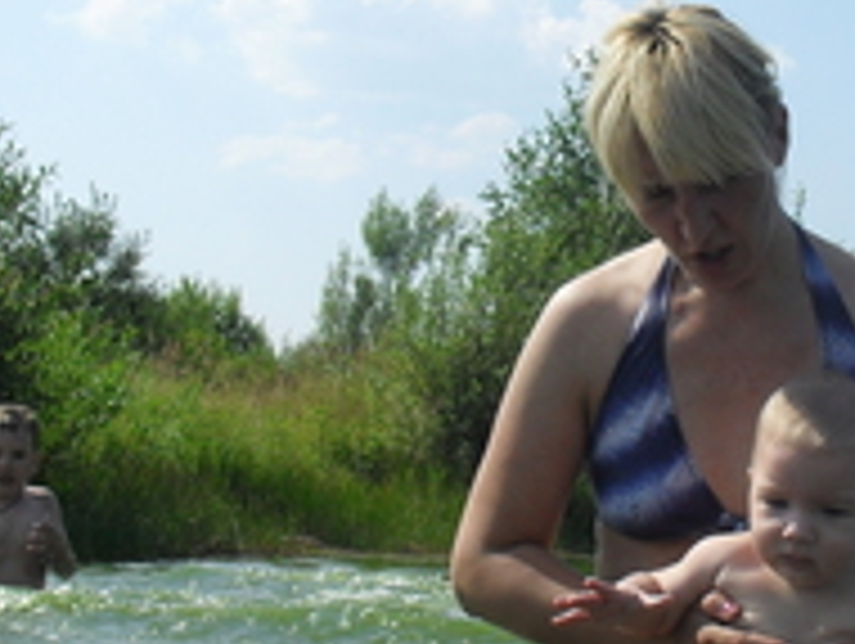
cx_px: 756
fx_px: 2053
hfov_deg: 23.0
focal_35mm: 83
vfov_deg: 17.7
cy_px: 486
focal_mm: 6.3
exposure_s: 1/250
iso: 100
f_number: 8.4
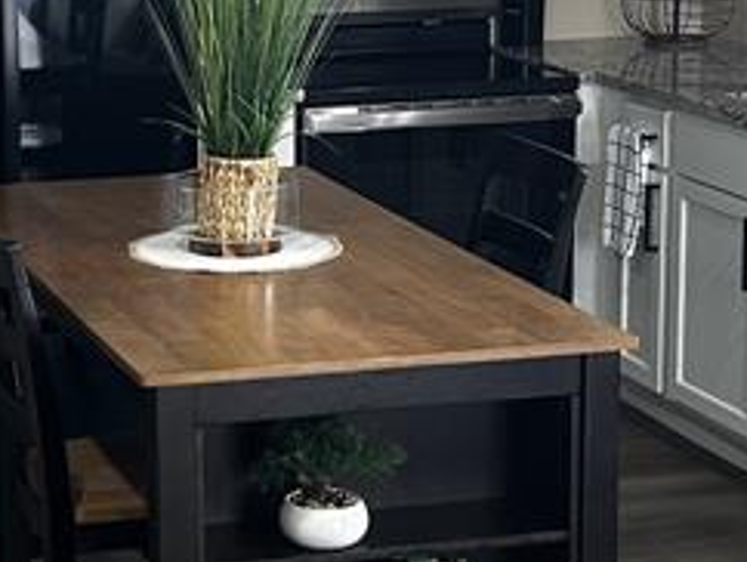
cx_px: 111
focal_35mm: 110
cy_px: 188
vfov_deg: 13.5
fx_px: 2376
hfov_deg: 17.7
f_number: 1.5
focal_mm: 5.7
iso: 160
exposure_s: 1/60
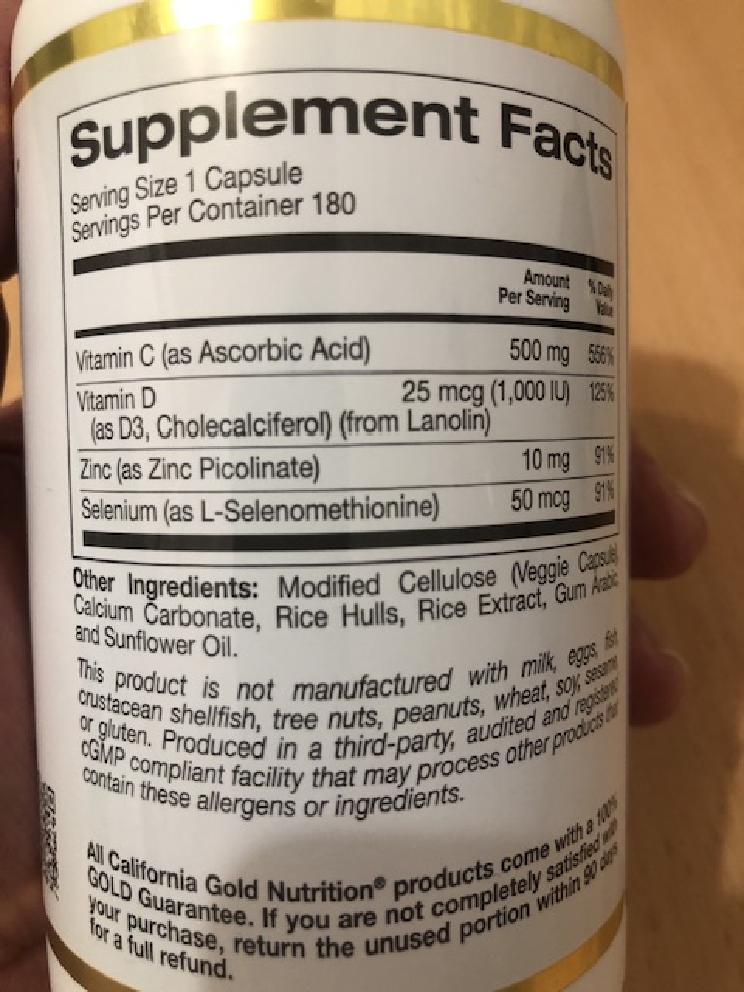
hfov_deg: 49.7
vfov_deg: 63.4
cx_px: 372
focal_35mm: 28
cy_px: 496
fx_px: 802
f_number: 1.8
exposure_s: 1/17
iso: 80
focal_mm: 3.99
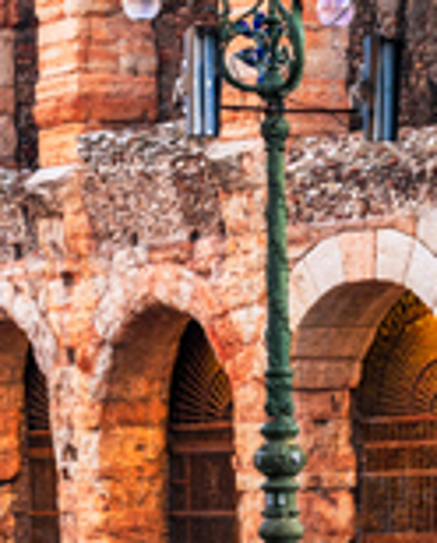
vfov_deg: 8.8
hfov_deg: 7.0
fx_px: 3543
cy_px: 196
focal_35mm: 220
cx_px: -35
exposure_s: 3
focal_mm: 50
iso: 64
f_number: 11
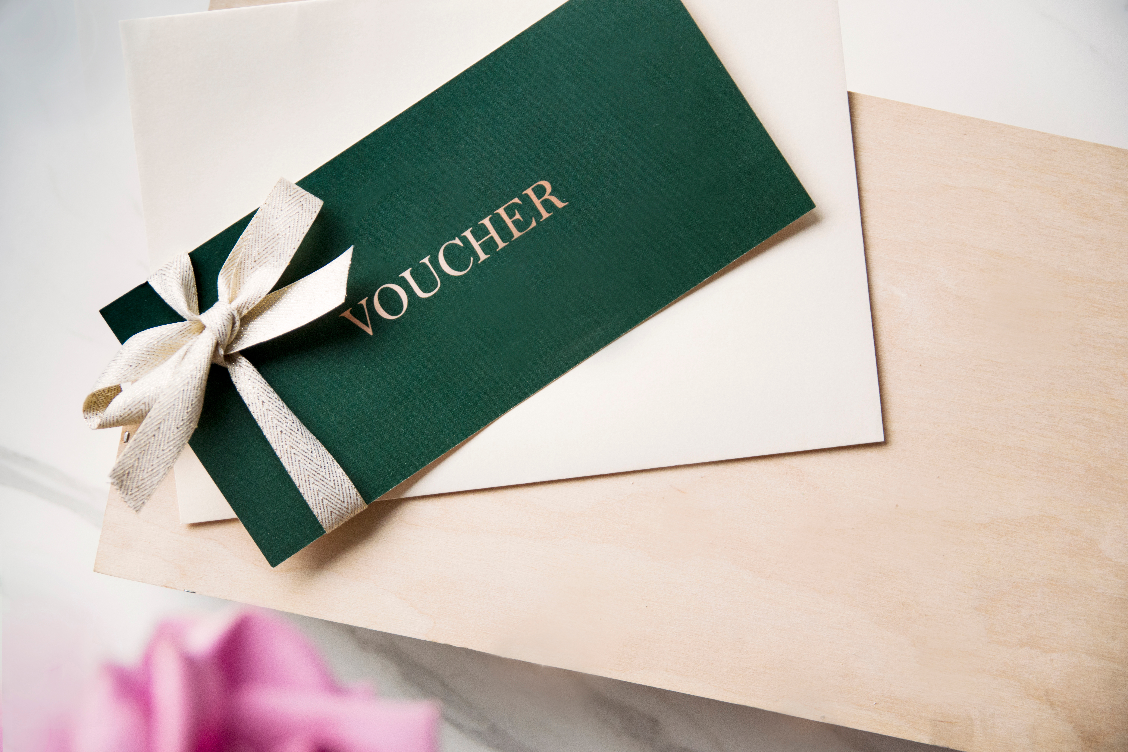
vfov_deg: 18.2
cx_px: 564
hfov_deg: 27.0
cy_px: 376
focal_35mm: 75
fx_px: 2350
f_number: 2.8
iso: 640
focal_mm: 50
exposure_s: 1/200
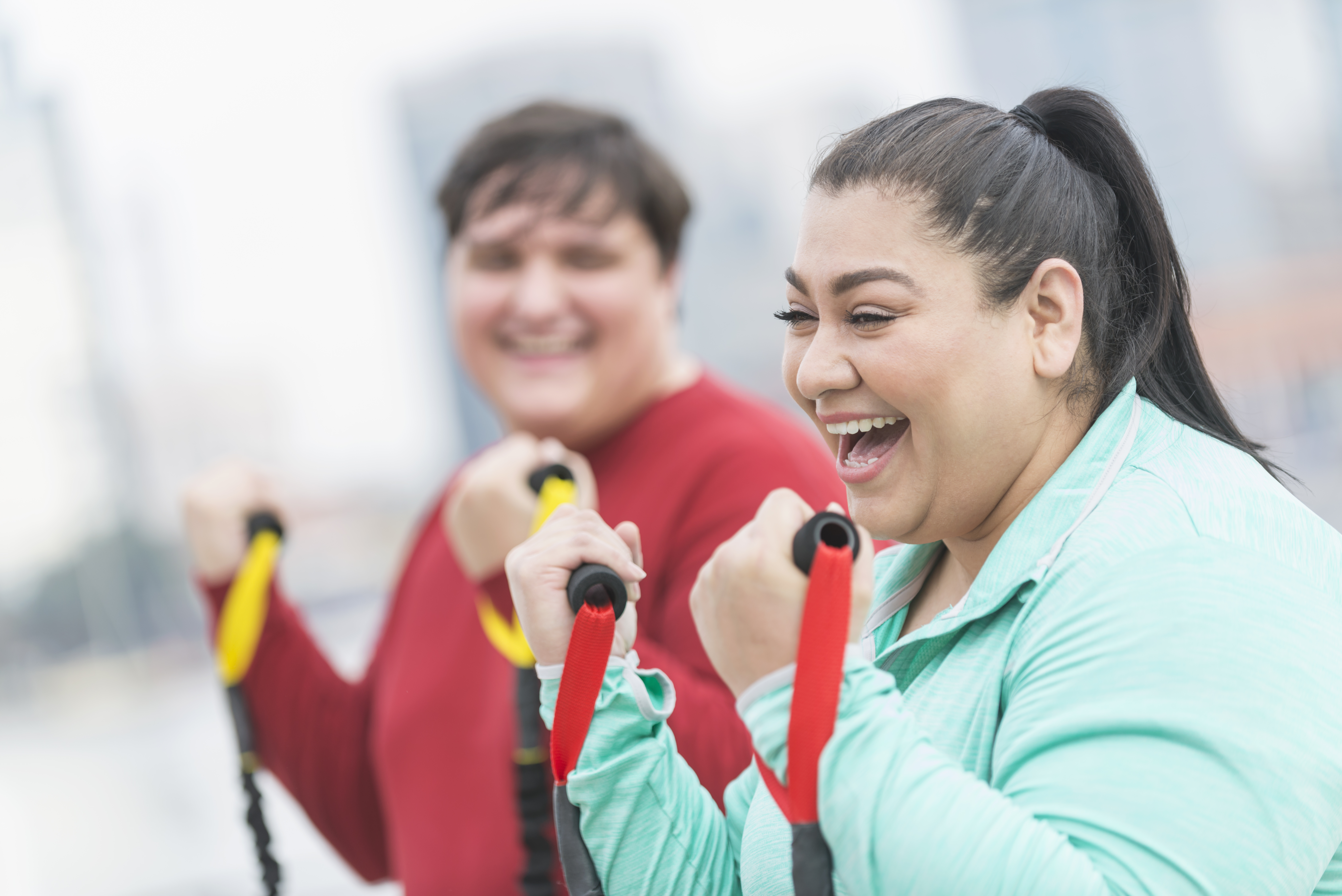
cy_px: 448
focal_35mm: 125
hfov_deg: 16.4
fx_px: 4661
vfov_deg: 11.0
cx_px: 671
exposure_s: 1/400
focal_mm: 125
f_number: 2.8
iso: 250
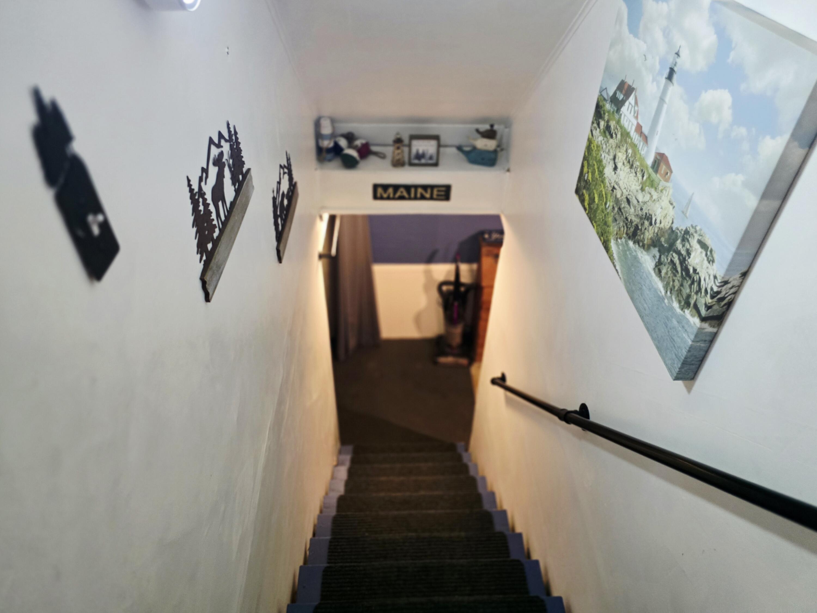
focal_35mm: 23
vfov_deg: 58.9
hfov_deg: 73.9
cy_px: 306
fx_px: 543
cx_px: 408
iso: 1000
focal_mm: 6.3
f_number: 1.7
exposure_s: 1/60.2
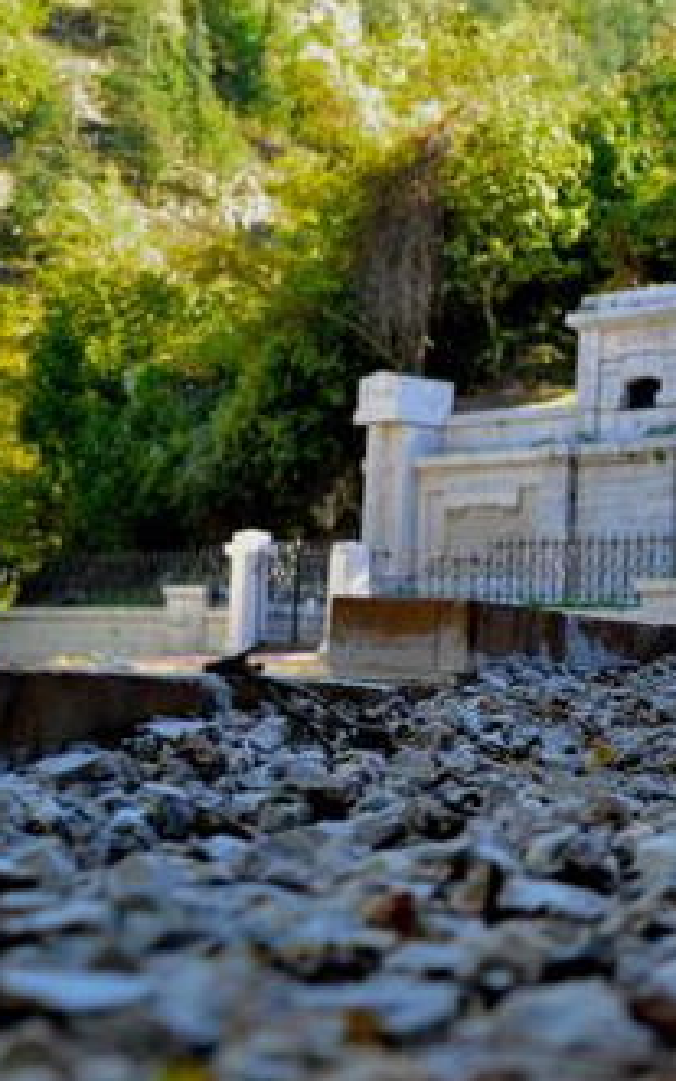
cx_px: 885
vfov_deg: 28.6
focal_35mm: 72
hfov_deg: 17.0
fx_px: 2121
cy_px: 493
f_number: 5.6
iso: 360
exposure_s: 1/125
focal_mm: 26
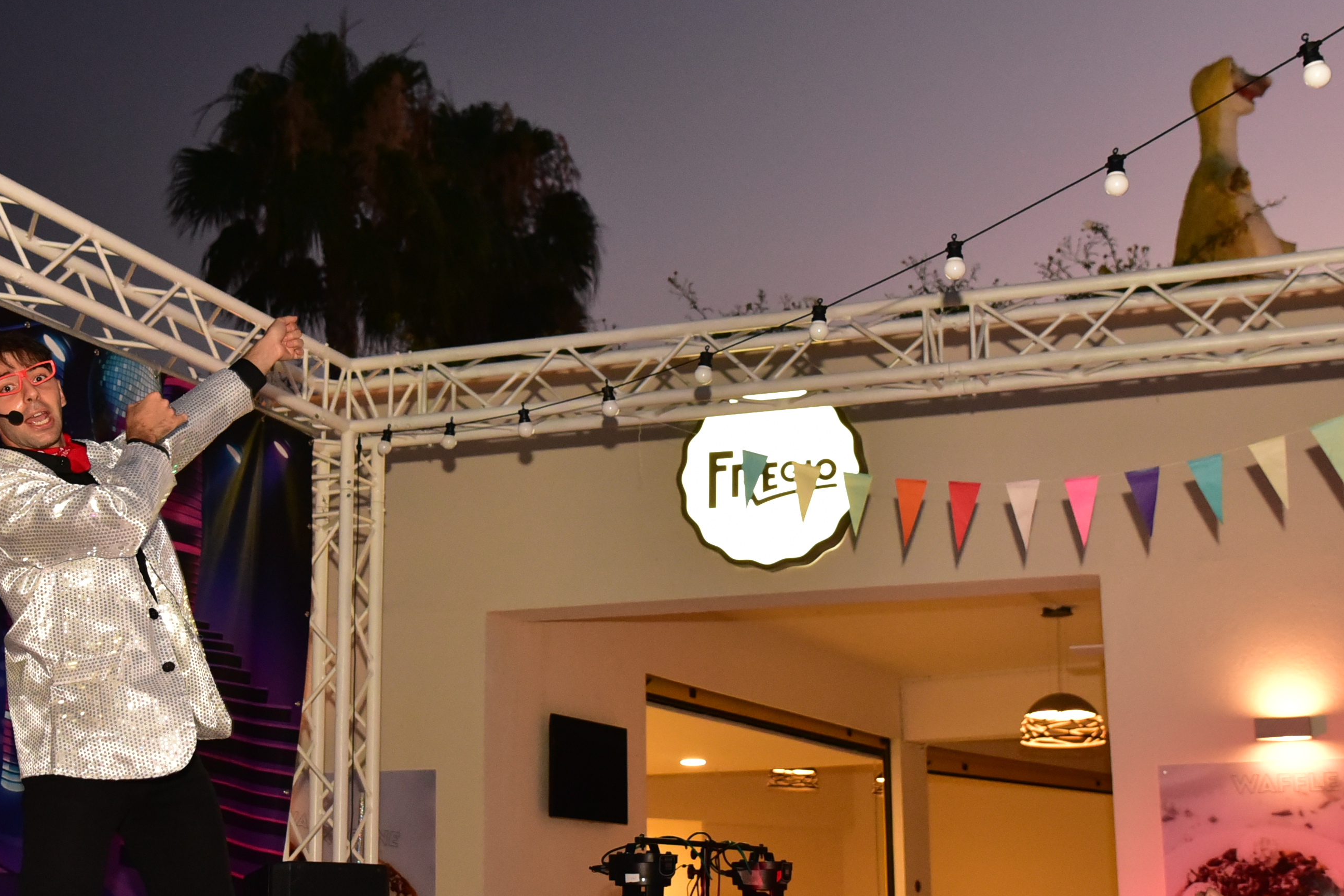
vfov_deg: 25.1
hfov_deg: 36.6
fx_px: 2016
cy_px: 492
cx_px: 500
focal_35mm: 54
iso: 4000
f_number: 3.2
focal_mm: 31
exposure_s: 1/100
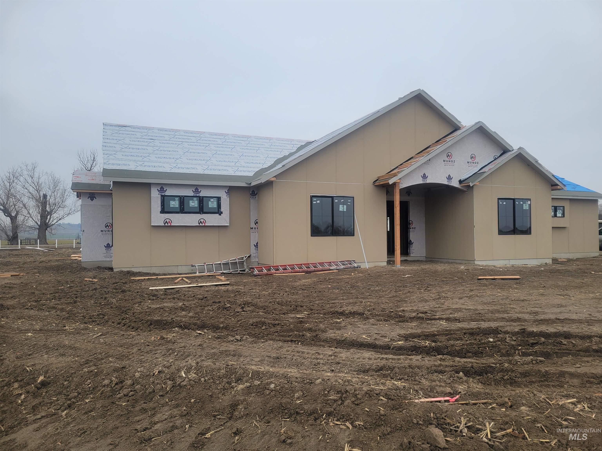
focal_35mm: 26
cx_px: 301
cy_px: 226
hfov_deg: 67.3
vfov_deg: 53.1
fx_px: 452
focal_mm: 5.4
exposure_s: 1/181
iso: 40
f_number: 1.8
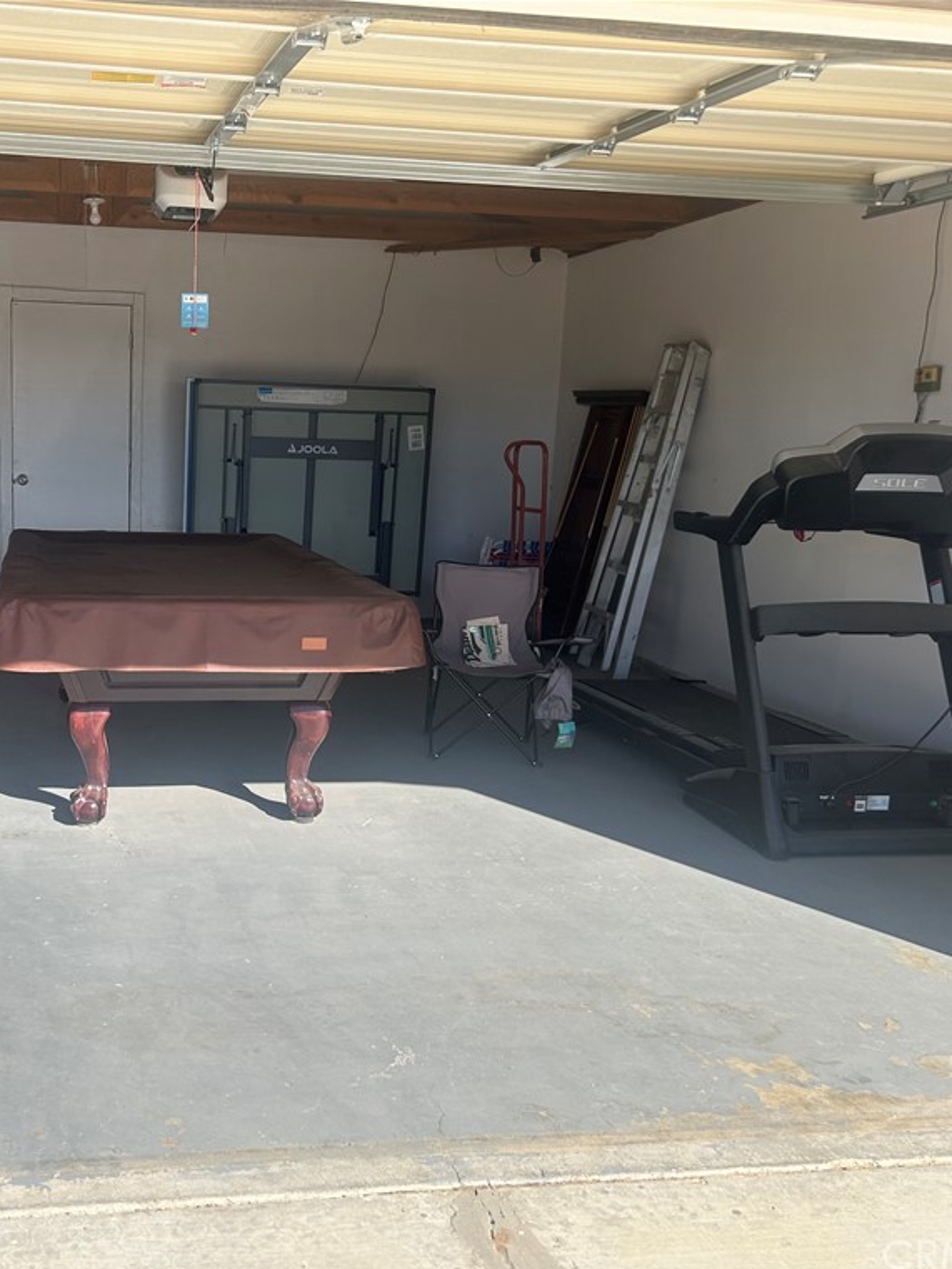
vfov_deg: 52.6
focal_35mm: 35
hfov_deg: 39.5
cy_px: 639
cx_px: 232
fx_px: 1283
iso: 50
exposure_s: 1/2252
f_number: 1.5
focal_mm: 5.7
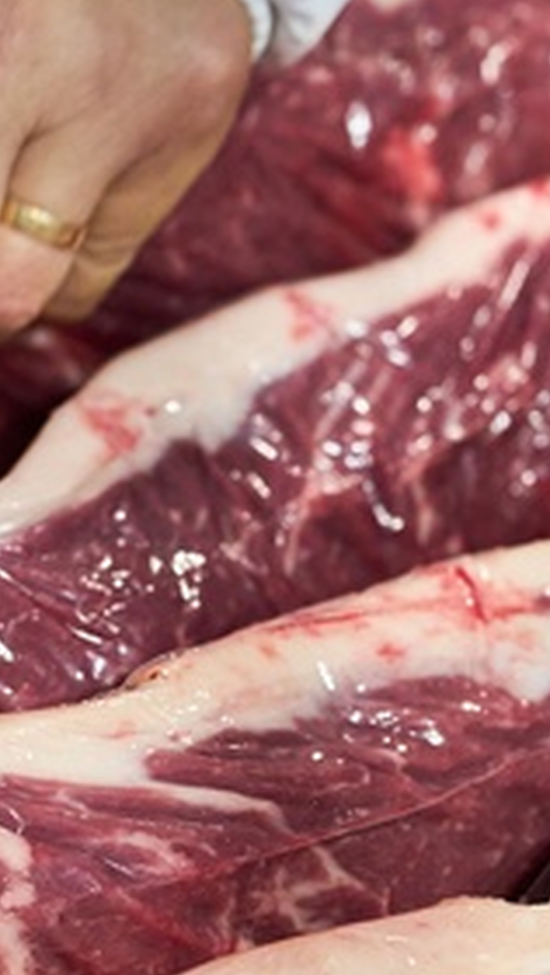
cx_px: 216
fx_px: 3466
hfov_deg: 9.1
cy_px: 667
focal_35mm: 134
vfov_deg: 16.0
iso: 800
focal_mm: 35
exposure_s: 1/250
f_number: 2.5
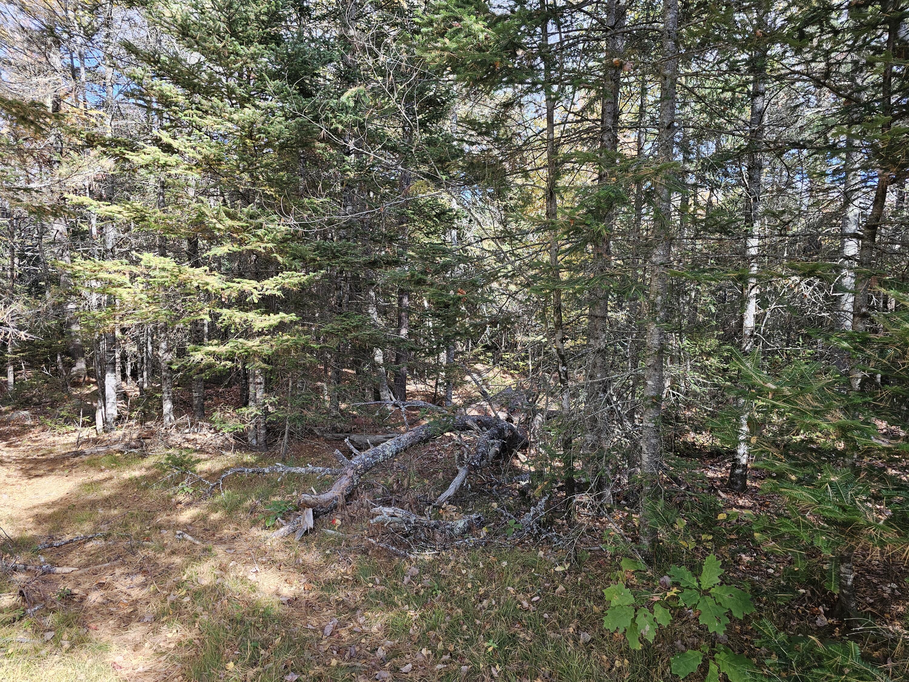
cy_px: 341
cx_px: 454
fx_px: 604
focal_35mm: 23
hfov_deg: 73.9
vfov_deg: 58.9
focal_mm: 6.3
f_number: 1.7
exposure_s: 1/180
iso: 40
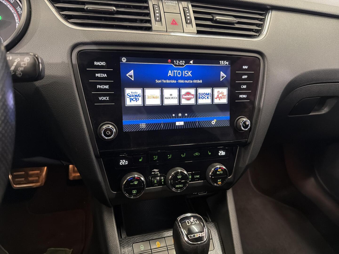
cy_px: 127
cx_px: 170
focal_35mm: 24
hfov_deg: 71.6
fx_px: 235
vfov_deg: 56.8
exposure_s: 1/33
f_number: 1.78
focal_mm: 6.76
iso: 800
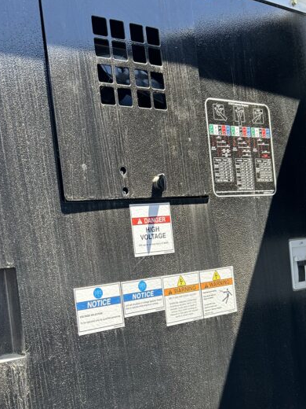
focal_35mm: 40
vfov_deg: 45.8
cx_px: 101
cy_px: 285
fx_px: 471
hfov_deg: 35.6
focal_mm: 5.7
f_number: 1.5
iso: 50
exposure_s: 1/300
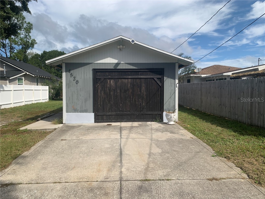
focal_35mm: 26
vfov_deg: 53.1
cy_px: 100
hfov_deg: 67.3
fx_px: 199
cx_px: 132
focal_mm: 4.25
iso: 25
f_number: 1.8
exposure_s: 1/2915
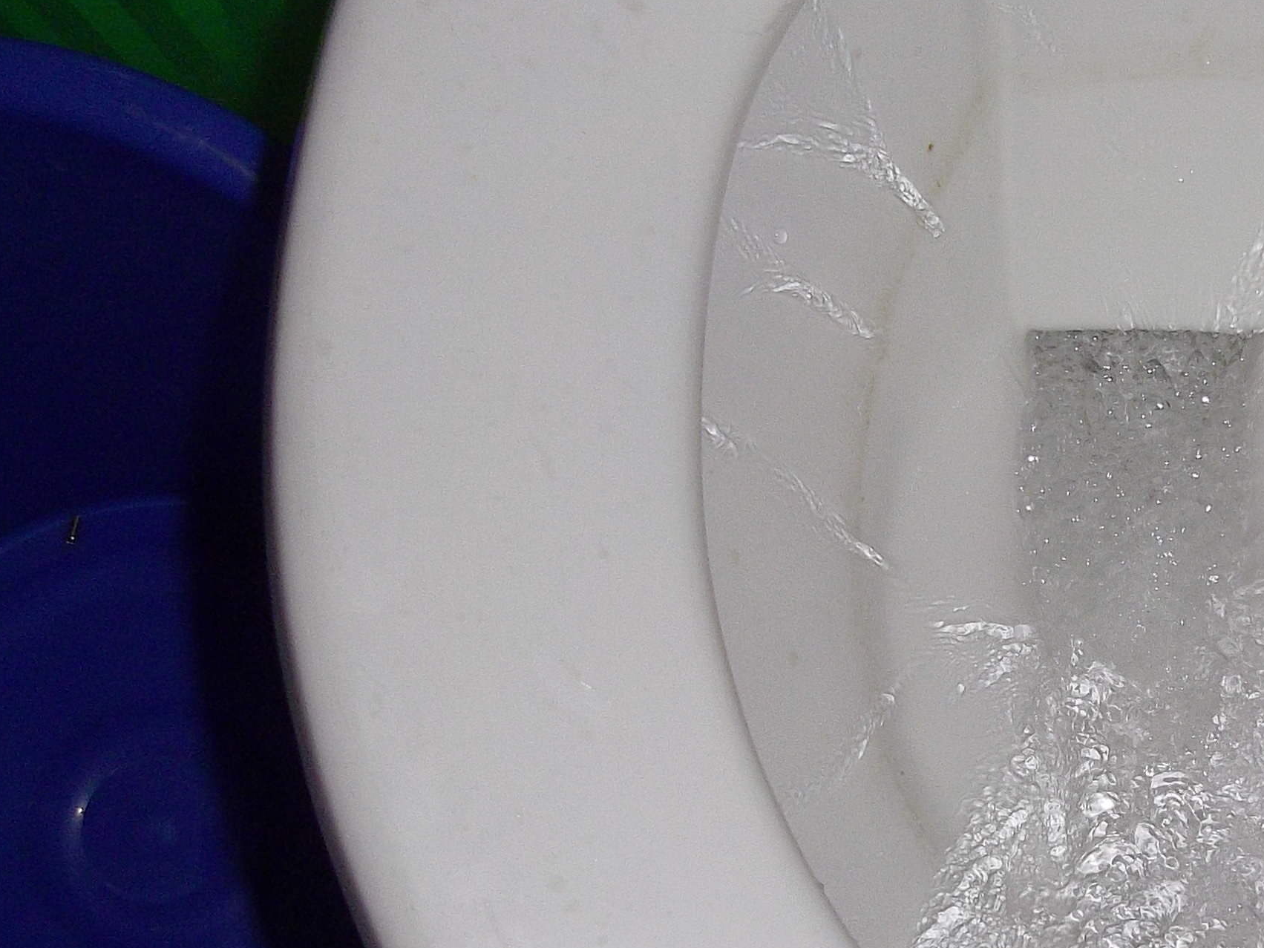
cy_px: 728
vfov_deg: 21.4
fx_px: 2483
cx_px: 1119
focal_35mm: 68
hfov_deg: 27.6
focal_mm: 4.9
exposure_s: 1/50
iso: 100
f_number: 3.2
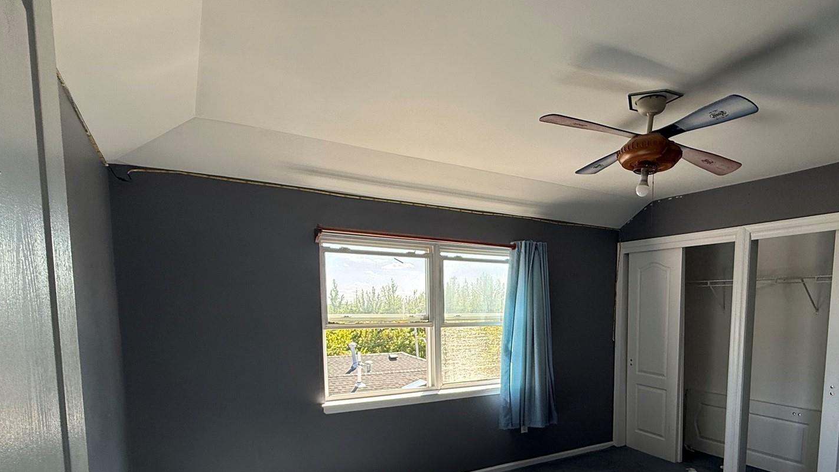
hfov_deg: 80.0
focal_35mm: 22
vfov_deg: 49.4
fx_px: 489
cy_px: 356
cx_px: 515
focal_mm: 2.22
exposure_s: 1/188
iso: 64
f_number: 2.2
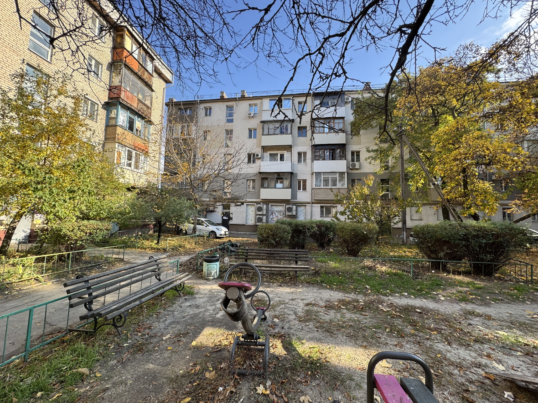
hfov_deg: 102.1
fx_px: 218
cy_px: 202
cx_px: 269
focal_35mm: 14
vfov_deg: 85.7
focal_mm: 2.22
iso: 40
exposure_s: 1/314
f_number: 2.2
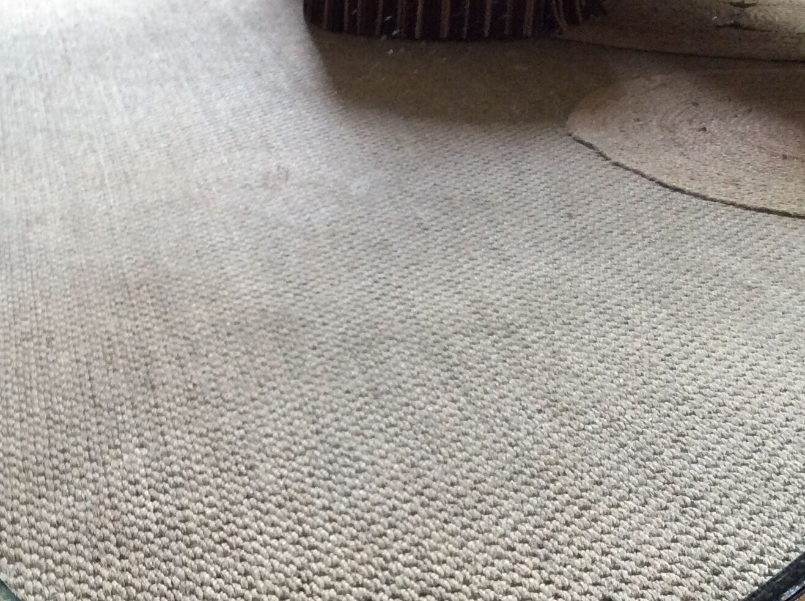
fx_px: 1463
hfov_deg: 30.3
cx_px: 211
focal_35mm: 63
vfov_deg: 22.5
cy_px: 561
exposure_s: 1/25
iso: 100
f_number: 2.4
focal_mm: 3.3
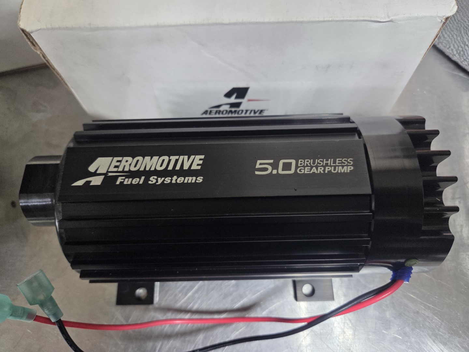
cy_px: 176
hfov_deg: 73.9
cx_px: 234
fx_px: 312
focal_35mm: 23
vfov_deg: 58.9
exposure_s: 1/120
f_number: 1.8
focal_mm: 5.4
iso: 200
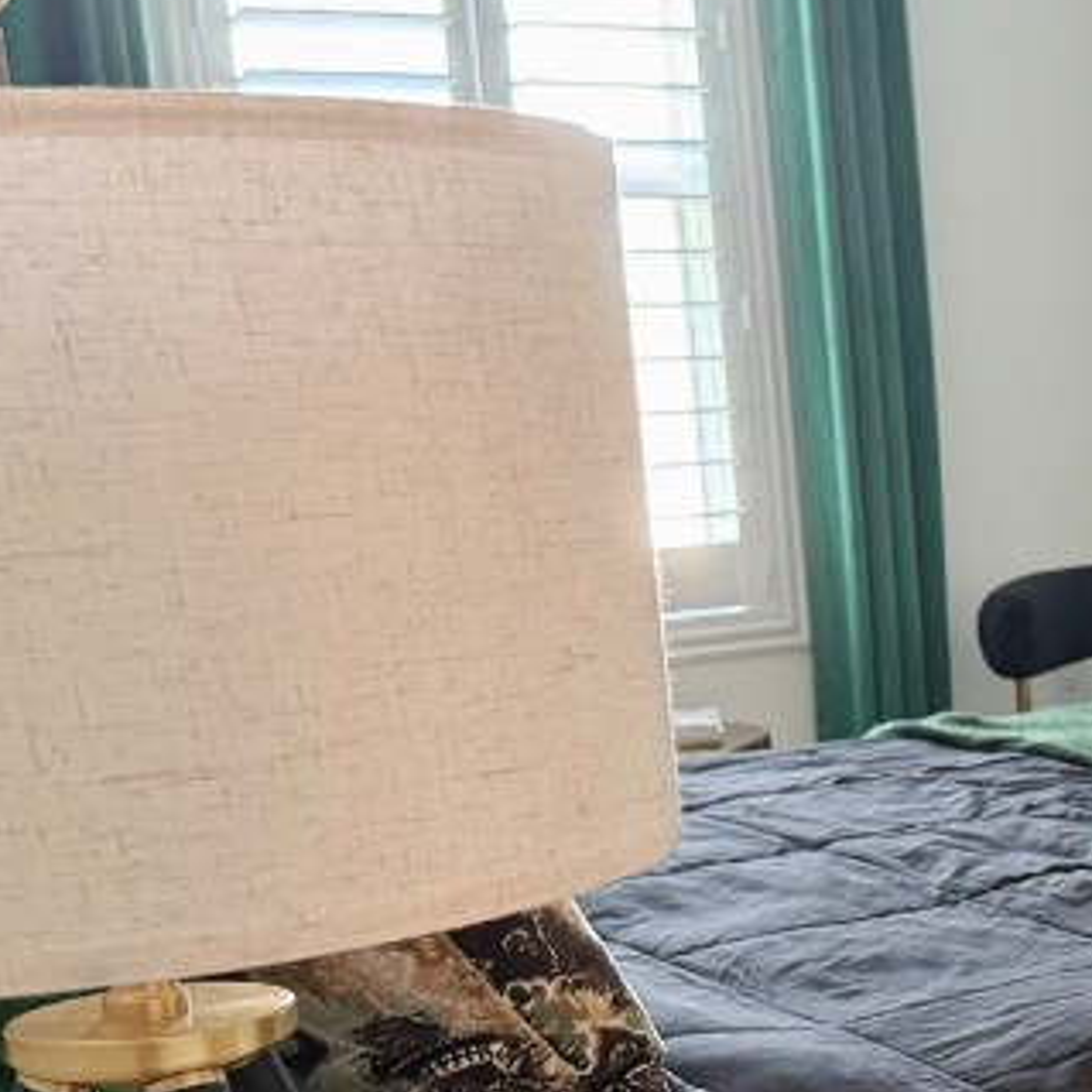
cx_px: 1229
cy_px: 794
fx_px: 2427
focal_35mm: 68
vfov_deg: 25.1
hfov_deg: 23.6
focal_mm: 6.76
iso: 200
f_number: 1.78
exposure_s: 1/60
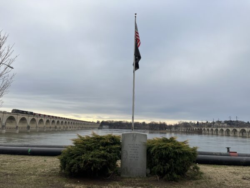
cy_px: 94
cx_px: 125
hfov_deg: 67.3
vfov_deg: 53.1
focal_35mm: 26
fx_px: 188
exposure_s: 1/571
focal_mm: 5.1
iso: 50
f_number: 1.6
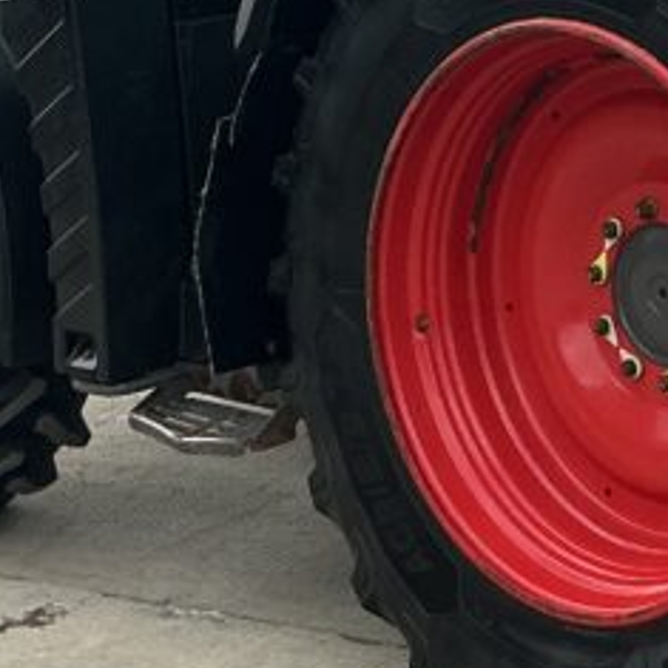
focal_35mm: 108
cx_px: 770
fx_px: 2358
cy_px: -111
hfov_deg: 15.6
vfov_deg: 15.6
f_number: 1.8
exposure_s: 1/1984
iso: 25
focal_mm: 3
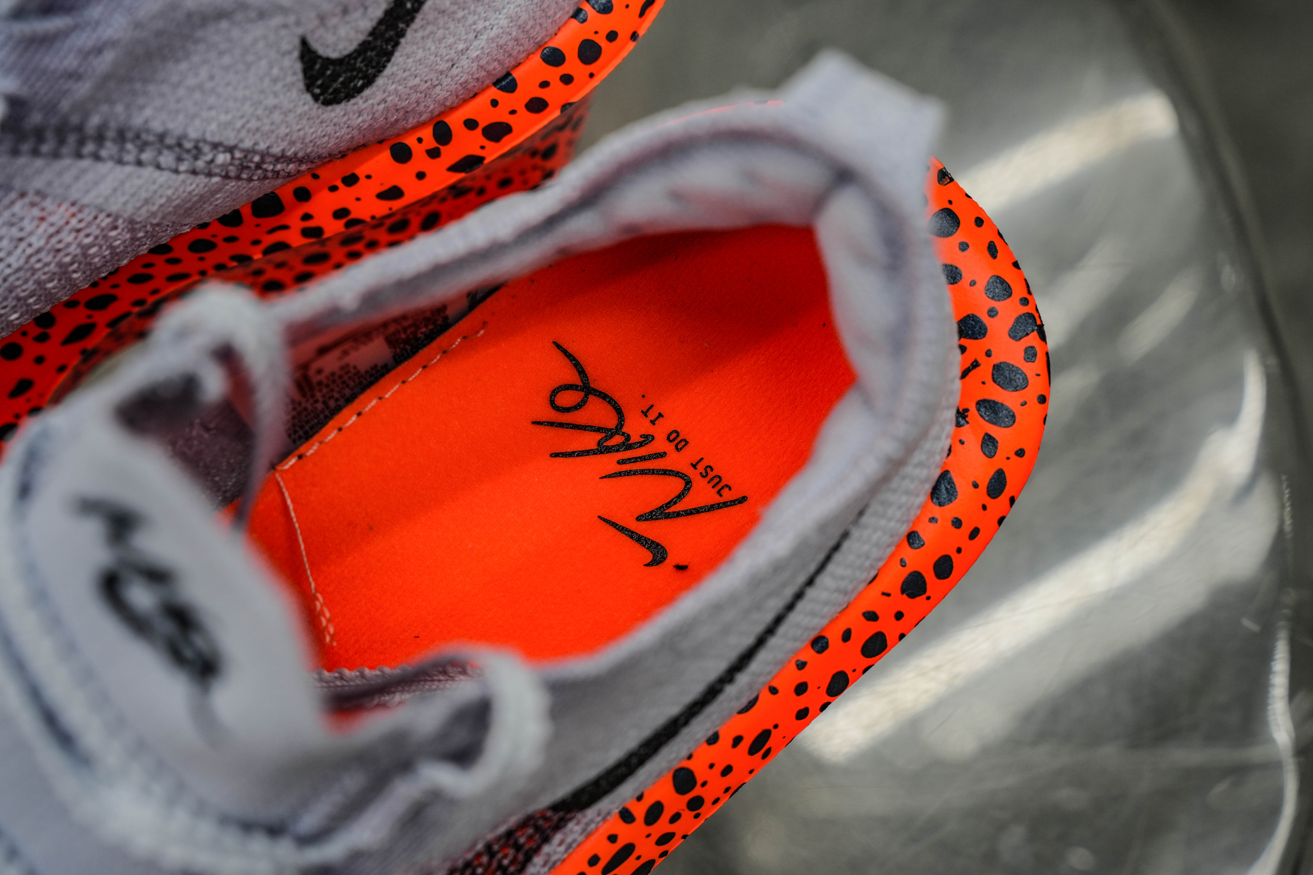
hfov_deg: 44.5
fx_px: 1605
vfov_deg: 30.5
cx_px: 656
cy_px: 438
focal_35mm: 44
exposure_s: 1/60
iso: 250
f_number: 5
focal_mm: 44
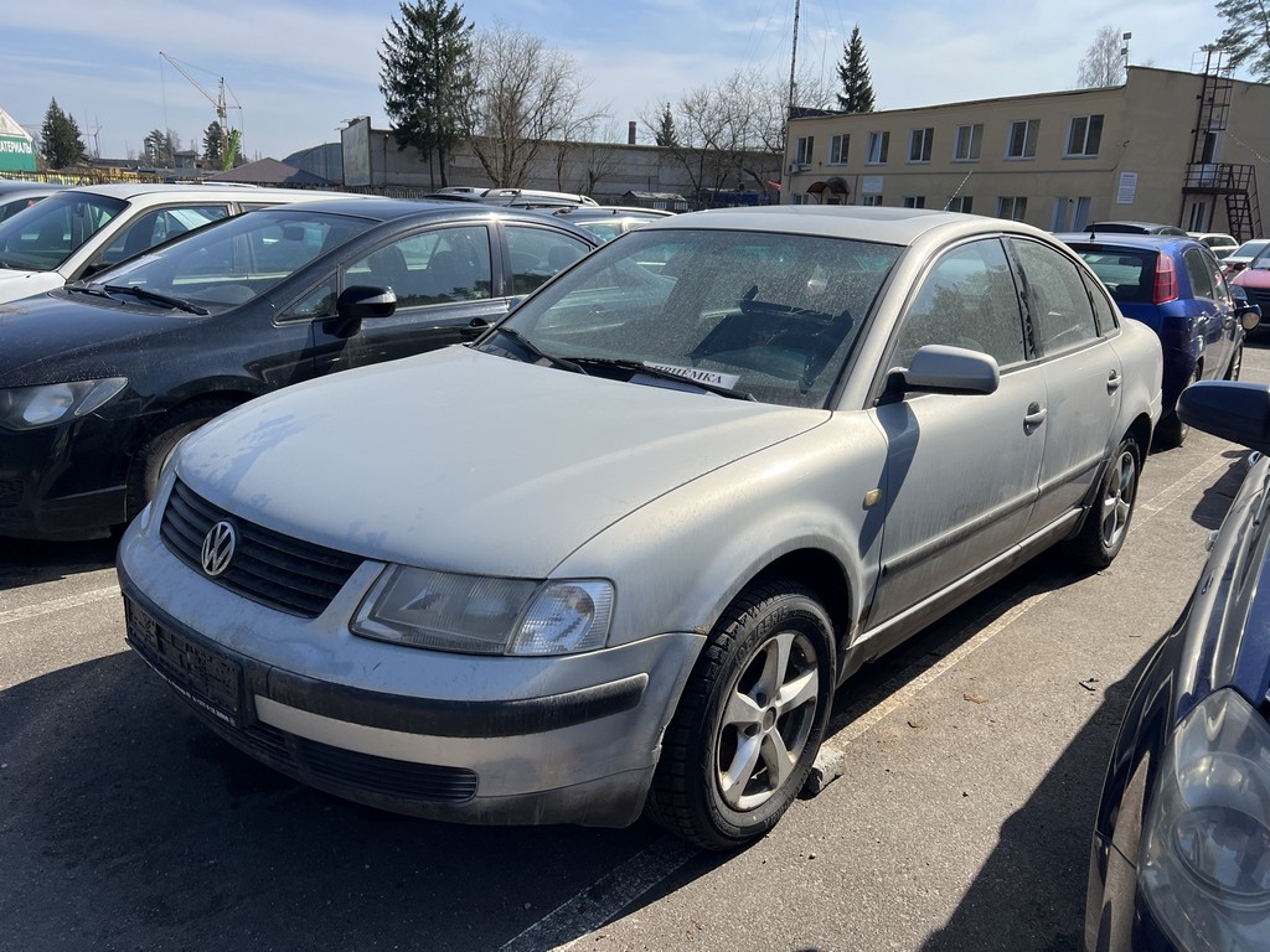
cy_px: 476
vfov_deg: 53.1
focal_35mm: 26
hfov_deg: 67.3
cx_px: 635
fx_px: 954
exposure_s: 1/3704
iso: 50
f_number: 1.5
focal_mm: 5.7
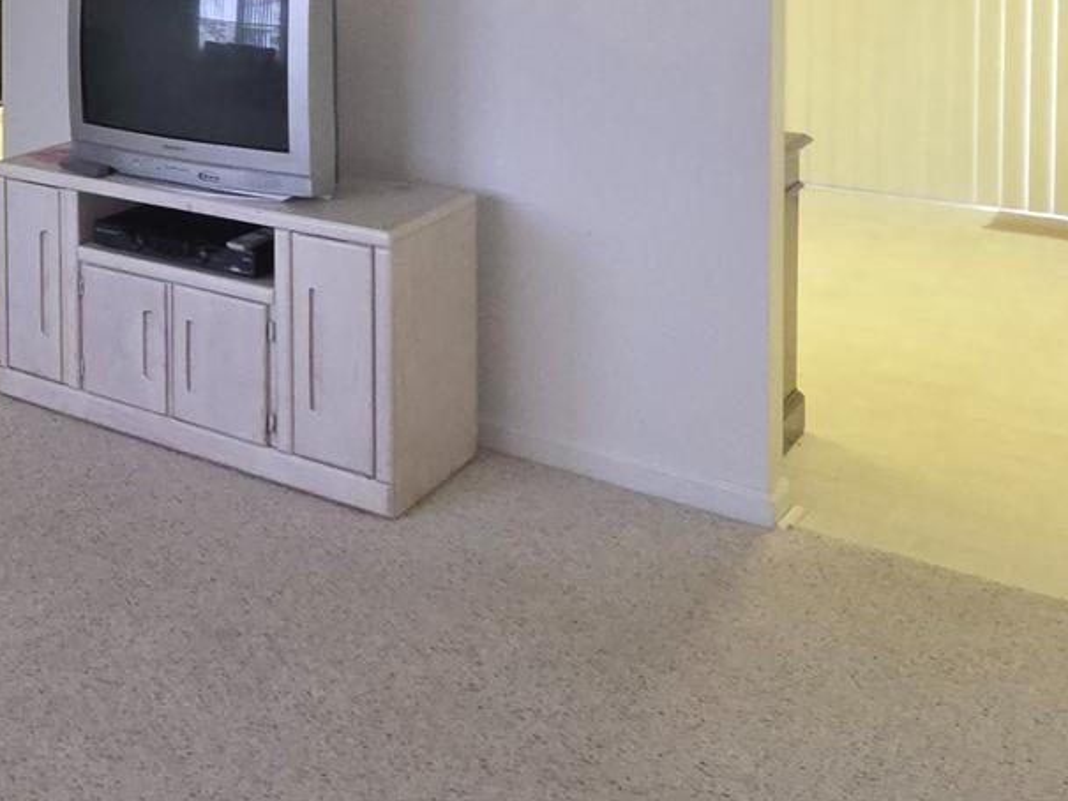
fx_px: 1358
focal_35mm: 44
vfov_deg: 29.4
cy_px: -99
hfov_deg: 32.2
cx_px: -327
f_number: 1.9
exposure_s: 1/40
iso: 250
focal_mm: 2.2
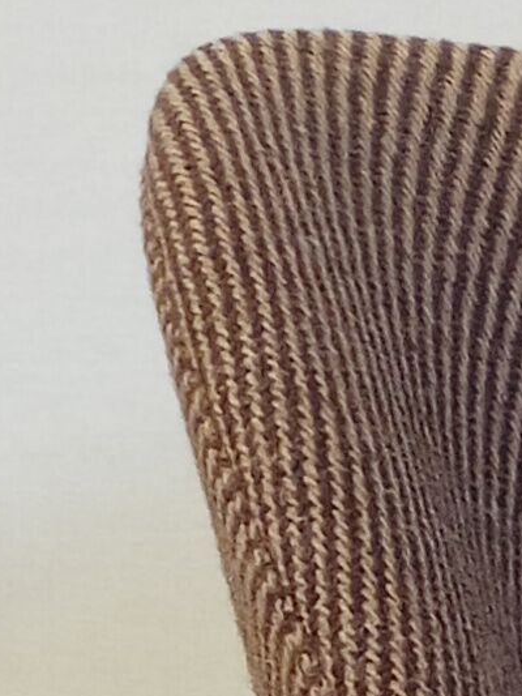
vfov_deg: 8.0
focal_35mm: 210
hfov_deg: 6.3
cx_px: 1715
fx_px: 4221
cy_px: 2126
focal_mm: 3.77
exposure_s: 1/50
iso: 337
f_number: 1.79
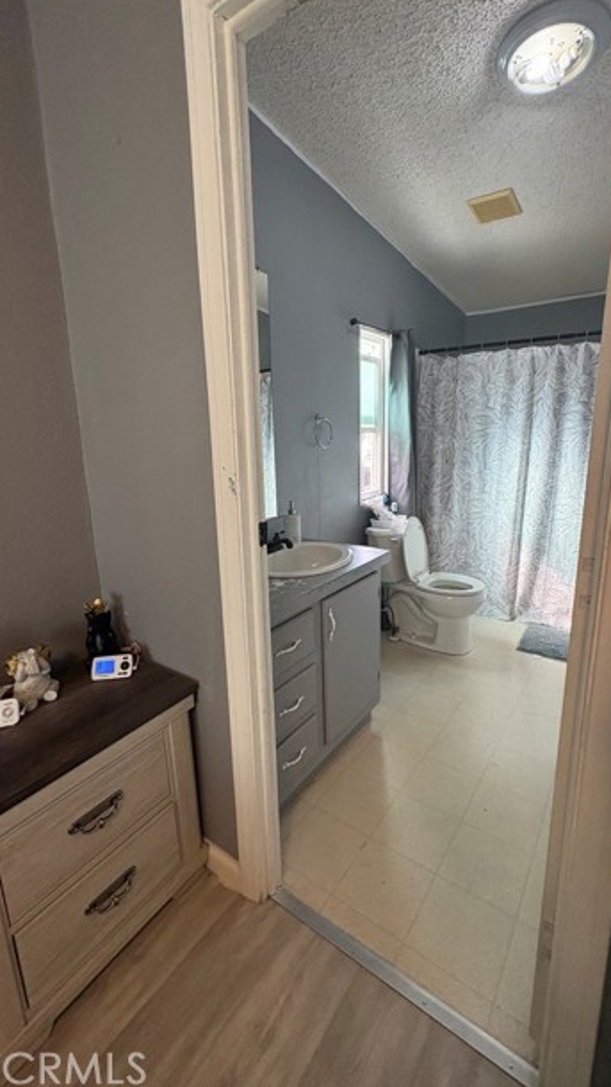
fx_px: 461
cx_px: 324
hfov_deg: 67.0
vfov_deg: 99.3
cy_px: 524
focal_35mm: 16
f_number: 2.2
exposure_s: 1/120
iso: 320
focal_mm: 2.22
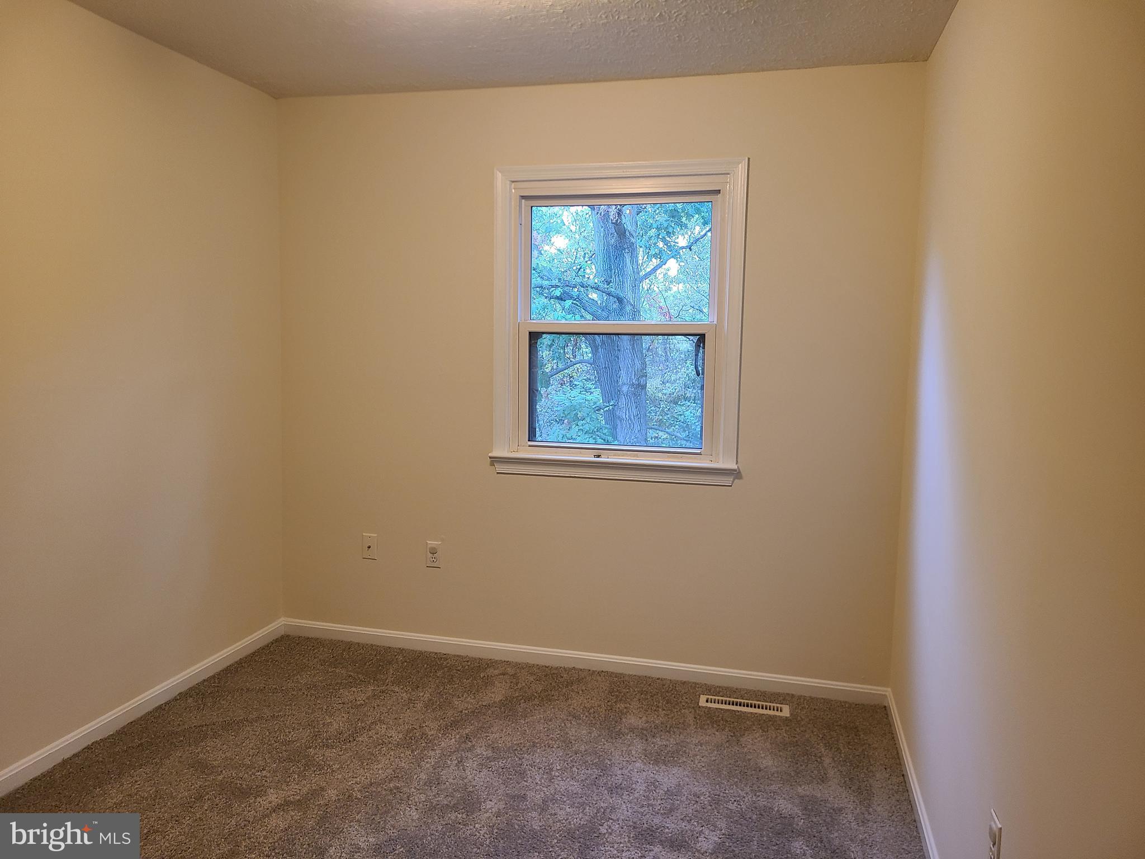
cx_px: 572
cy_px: 430
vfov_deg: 53.1
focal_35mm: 26
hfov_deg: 67.3
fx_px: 860
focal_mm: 5.4
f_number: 1.8
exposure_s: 1/60
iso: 100
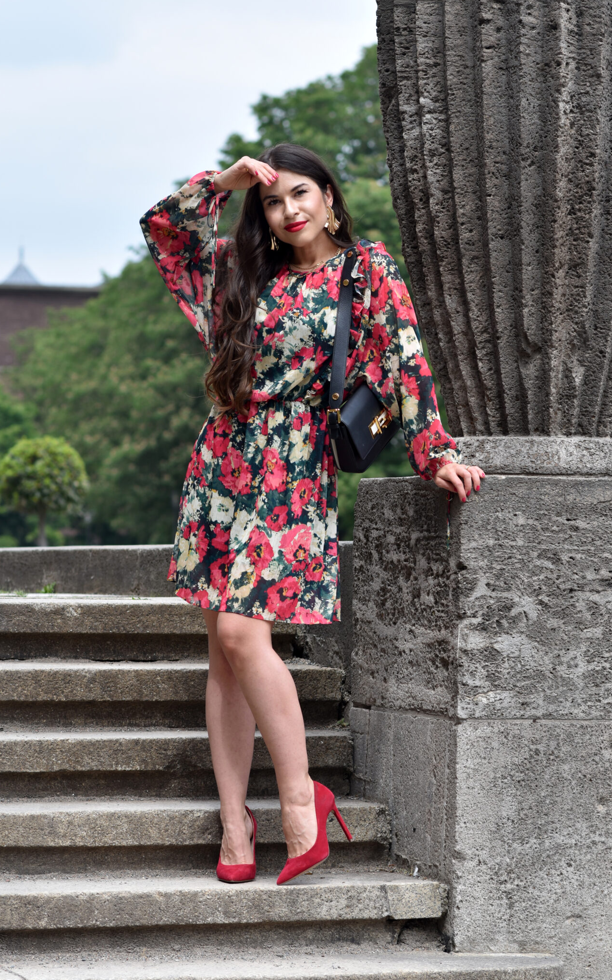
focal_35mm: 131
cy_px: 490
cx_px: 317
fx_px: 3484
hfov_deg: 10.0
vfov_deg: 16.0
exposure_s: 1/400
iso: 100
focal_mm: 85
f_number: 5
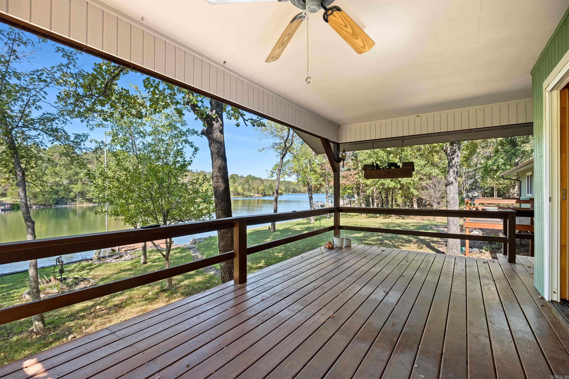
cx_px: 284
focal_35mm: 16
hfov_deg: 96.7
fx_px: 253
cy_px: 190
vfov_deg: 73.7
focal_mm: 16
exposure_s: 1/80
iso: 1250
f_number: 5.6
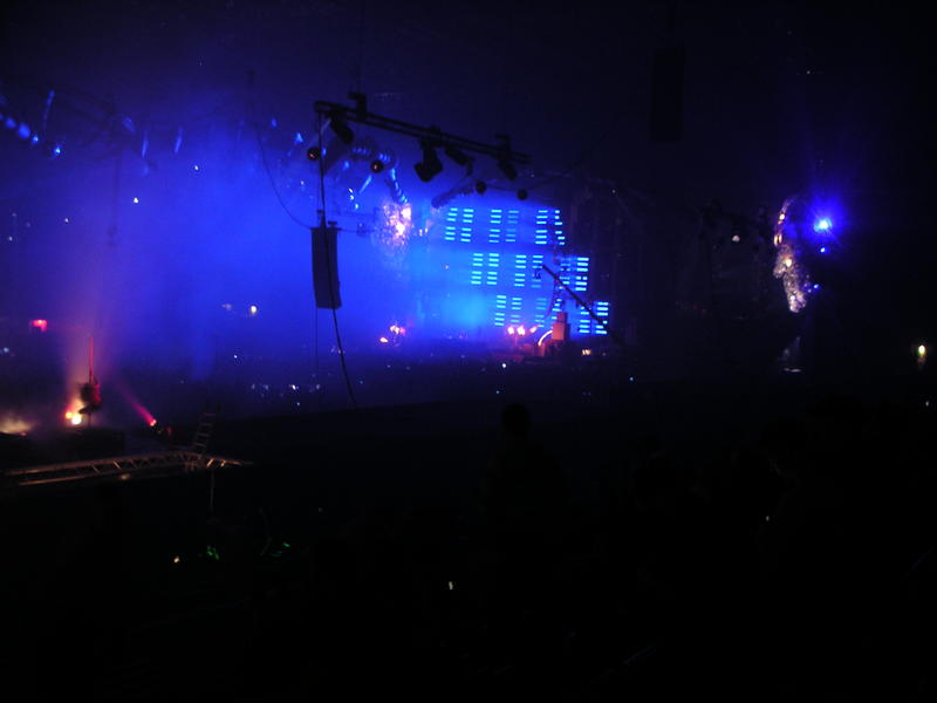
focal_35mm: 38
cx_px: 468
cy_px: 352
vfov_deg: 37.7
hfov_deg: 49.0
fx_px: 1029
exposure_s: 1/3
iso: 100
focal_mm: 6
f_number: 2.8
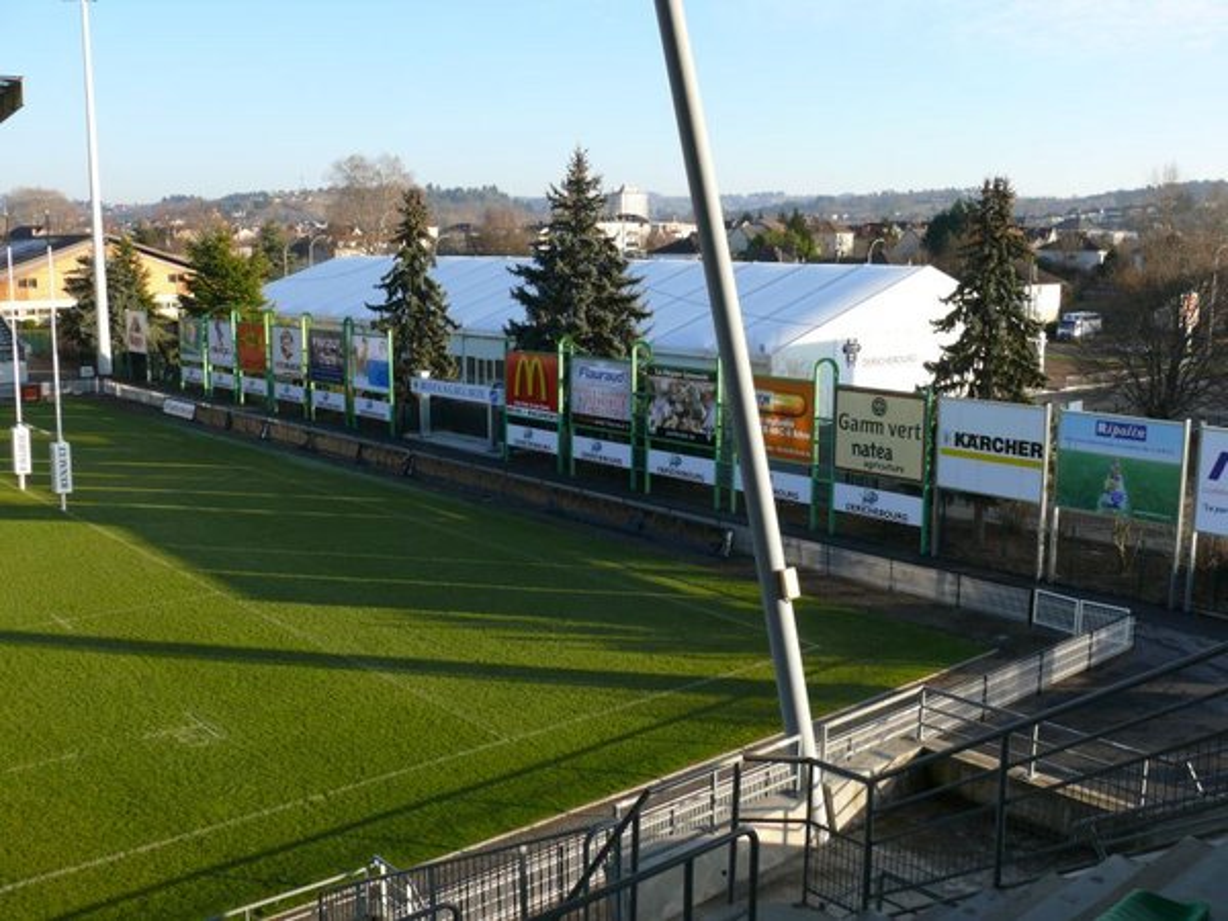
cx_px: 614
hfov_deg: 52.6
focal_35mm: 35
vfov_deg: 40.7
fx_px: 1242
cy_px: 460
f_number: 4.5
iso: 100
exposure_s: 1/200
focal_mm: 7.4
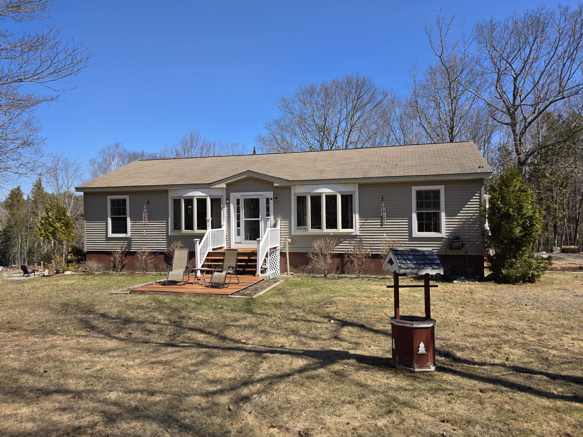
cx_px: 287
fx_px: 404
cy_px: 211
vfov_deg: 56.8
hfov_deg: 71.6
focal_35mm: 24
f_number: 1.7
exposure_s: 1/5153
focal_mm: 6.3
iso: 80
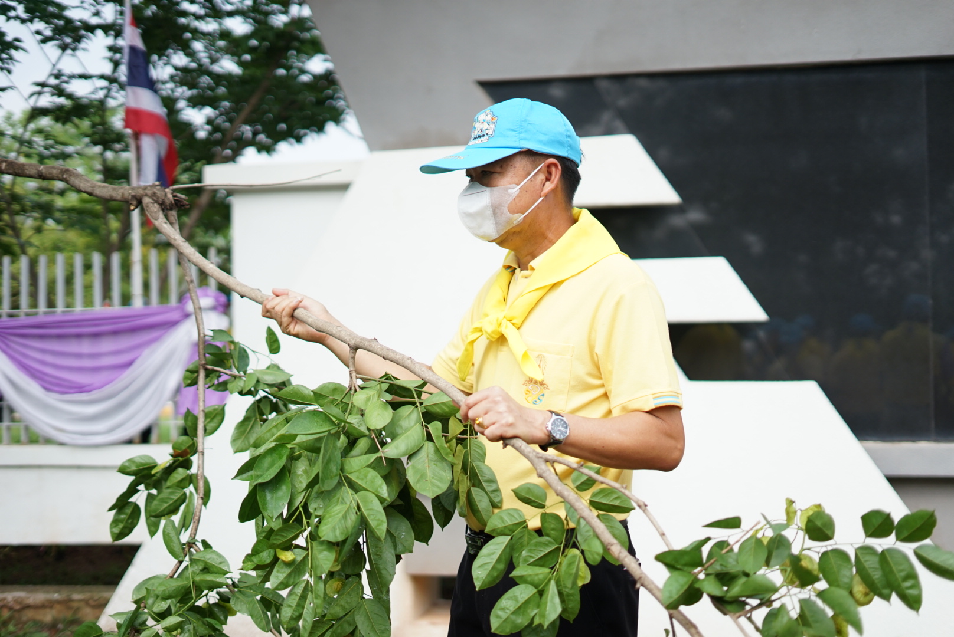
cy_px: 318
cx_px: 477
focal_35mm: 50
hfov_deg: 39.6
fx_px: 1326
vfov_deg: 27.0
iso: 400
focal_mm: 50
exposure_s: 1/6400
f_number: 1.8
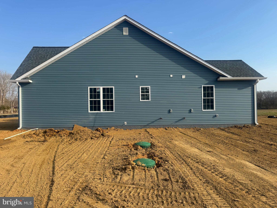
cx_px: 138
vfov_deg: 56.8
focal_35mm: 24
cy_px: 104
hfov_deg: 71.6
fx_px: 192
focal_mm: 6.76
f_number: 1.78
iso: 80
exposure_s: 1/3413
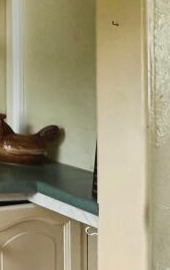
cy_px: 92
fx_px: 414
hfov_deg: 14.0
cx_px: -260
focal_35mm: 56
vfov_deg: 35.9
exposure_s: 1/90
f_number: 2.2
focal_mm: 2.22
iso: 320
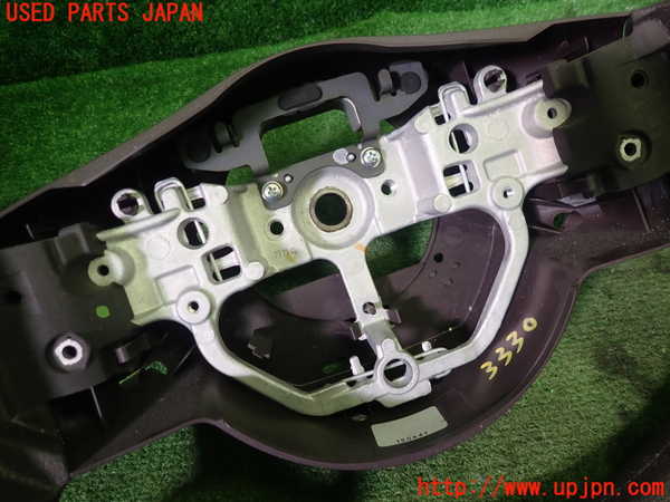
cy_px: 251
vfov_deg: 54.9
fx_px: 484
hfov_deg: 69.4
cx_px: 335
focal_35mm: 25
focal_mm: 4.5
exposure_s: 1/60
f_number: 2
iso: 100
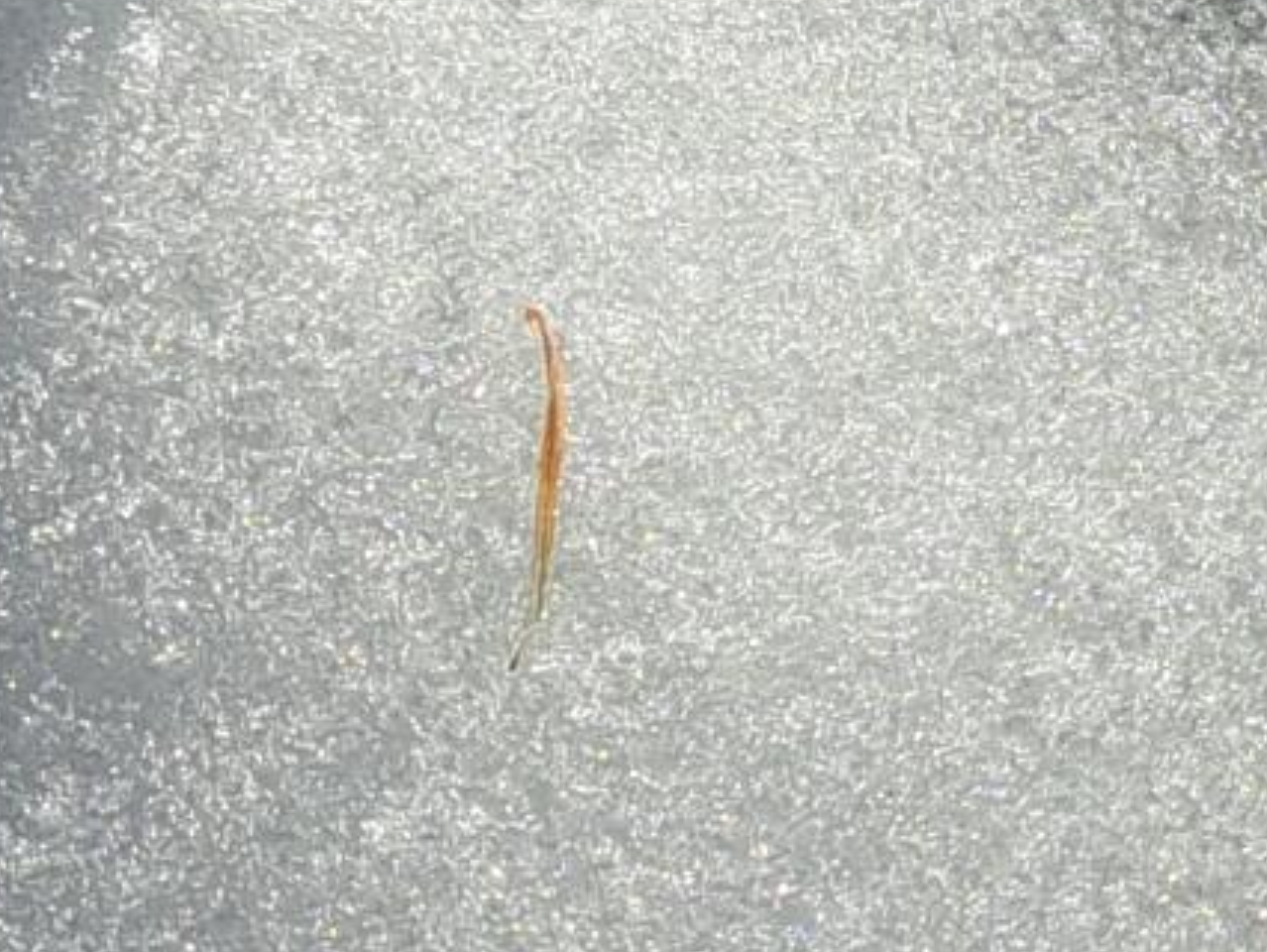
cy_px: 161
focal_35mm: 169
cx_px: 1850
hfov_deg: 11.3
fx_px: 6189
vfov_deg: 8.8
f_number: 1.8
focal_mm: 5.23
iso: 50
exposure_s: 1/649
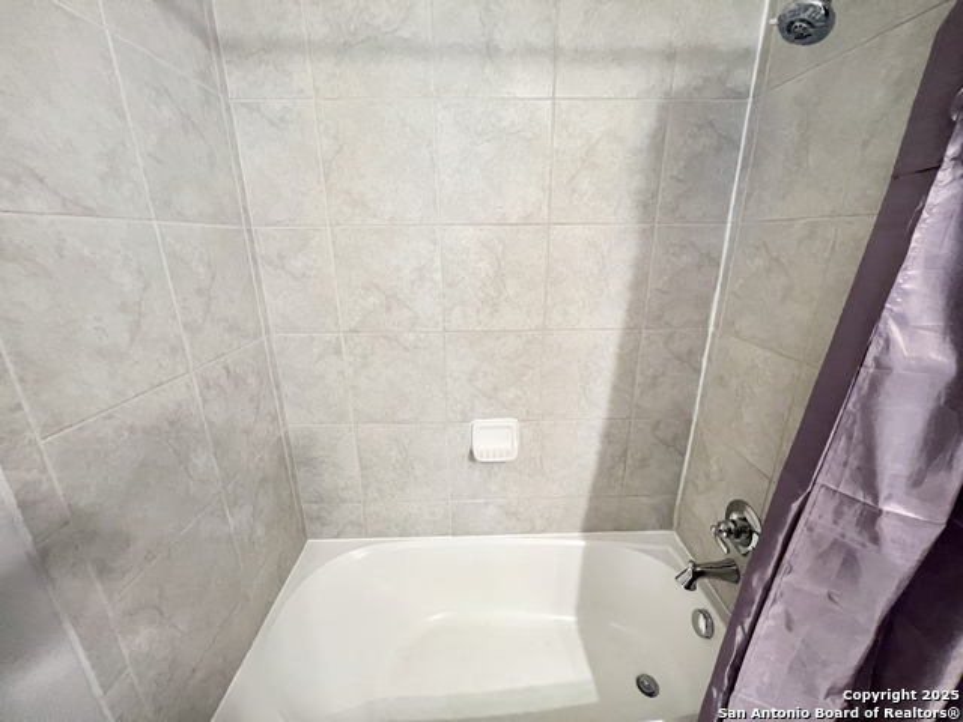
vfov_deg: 89.9
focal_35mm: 13
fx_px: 362
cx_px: 482
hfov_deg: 106.2
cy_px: 361
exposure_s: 1/60
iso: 500
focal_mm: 1.57
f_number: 1.8
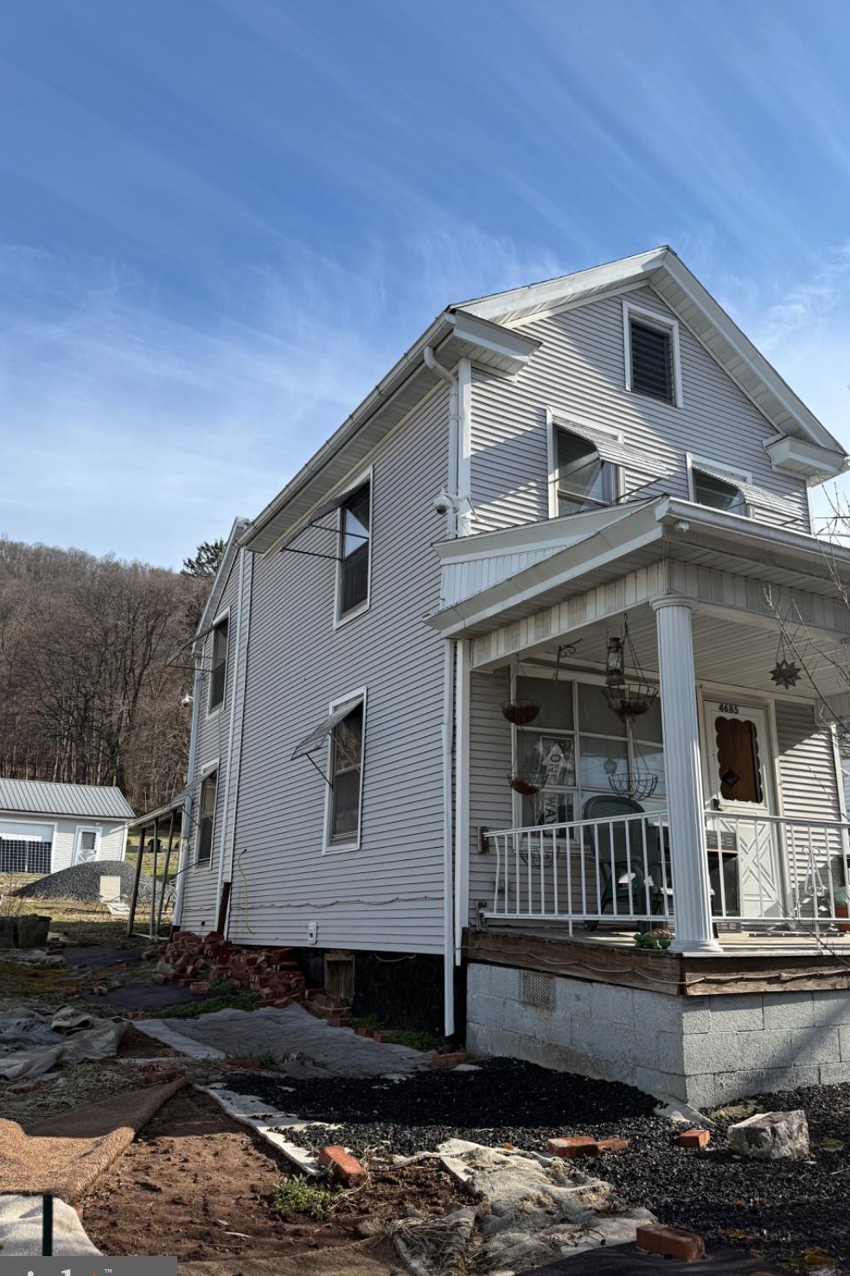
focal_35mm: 26
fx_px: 921
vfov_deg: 69.4
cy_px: 663
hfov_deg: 49.5
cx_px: 459
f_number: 1.78
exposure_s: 1/3145
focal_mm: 6.76
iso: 80
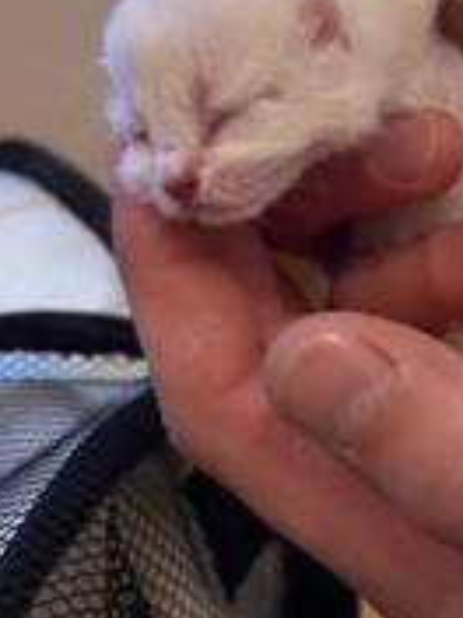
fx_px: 1052
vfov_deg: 32.1
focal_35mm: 59
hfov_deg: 23.7
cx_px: 467
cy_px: 151
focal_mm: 5.96
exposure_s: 1/60
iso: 500
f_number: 1.6
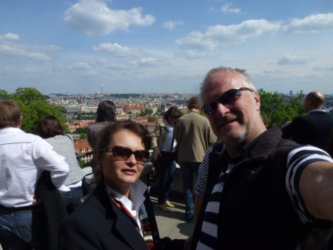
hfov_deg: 71.6
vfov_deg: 56.8
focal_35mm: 24
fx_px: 231
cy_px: 125
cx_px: 166
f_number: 4
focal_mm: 4.3
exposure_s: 1/1300
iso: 100
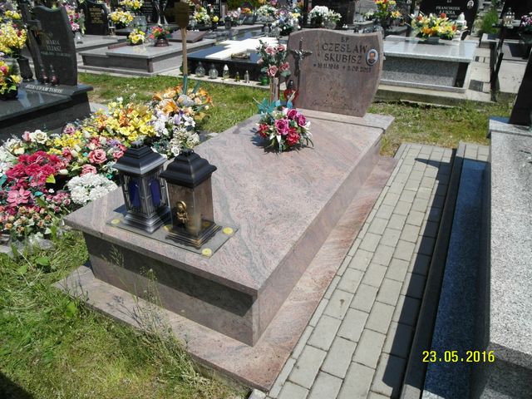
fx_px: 369
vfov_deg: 56.8
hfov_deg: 71.6
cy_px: 200
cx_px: 266
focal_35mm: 24
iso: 80
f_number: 3.4
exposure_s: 1/1500
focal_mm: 5.2
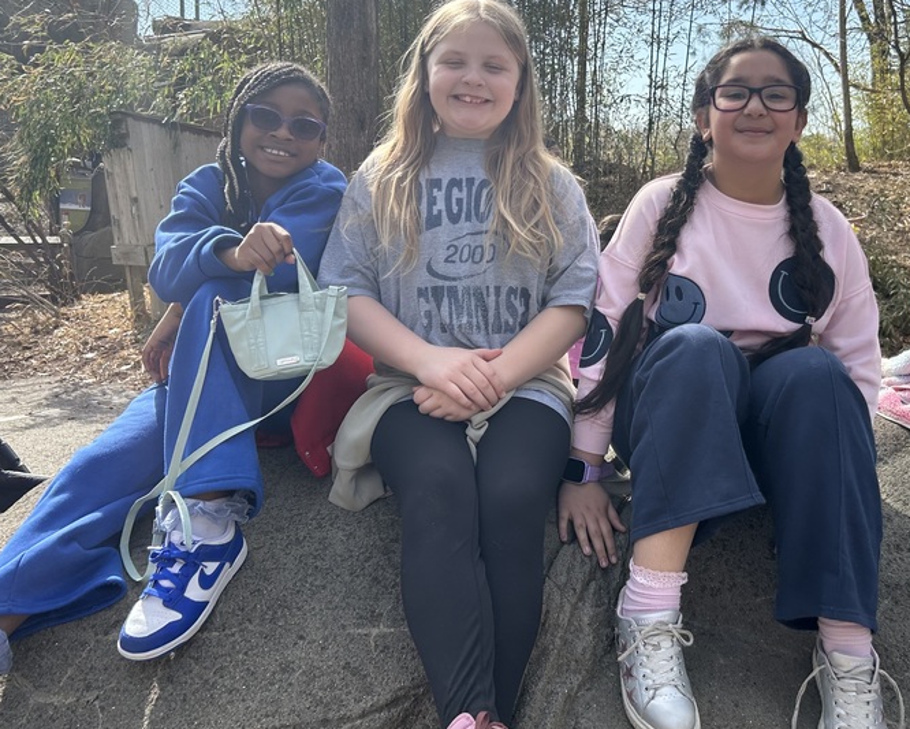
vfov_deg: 38.0
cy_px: 276
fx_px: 1051
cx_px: 611
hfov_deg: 46.1
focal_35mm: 39
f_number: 1.5
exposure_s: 1/1377
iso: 50
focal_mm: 5.7
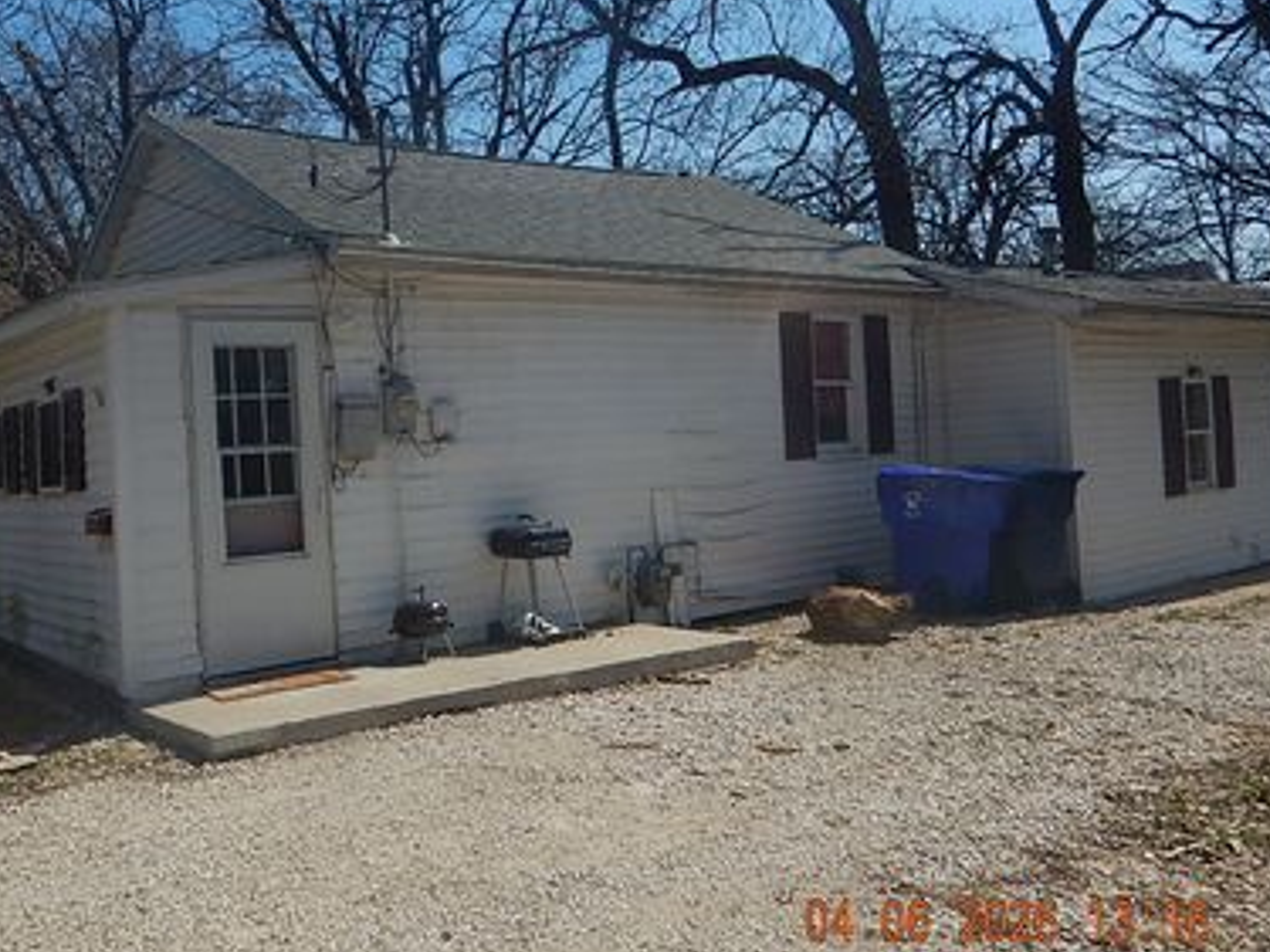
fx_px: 1174
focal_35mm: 32
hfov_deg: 56.2
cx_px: 481
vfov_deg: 44.1
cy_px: 418
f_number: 8.2
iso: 125
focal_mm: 4.3
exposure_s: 1/400
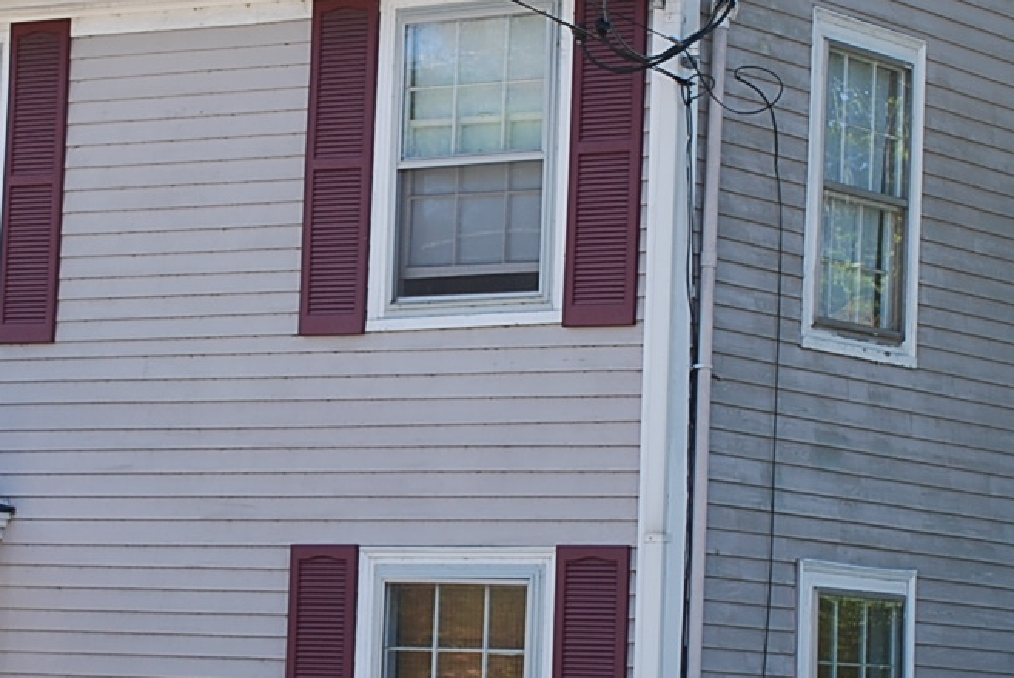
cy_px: 381
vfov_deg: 8.9
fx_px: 4355
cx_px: 353
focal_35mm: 154
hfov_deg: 13.3
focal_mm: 35
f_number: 5.6
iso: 100
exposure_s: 1/125
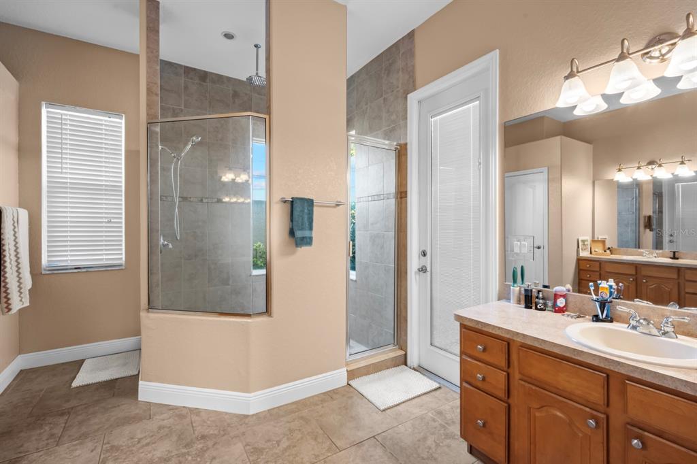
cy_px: 232
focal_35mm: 16
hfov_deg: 96.8
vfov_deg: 73.7
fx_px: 310
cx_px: 348
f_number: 10
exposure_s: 1/13
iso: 1000
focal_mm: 16
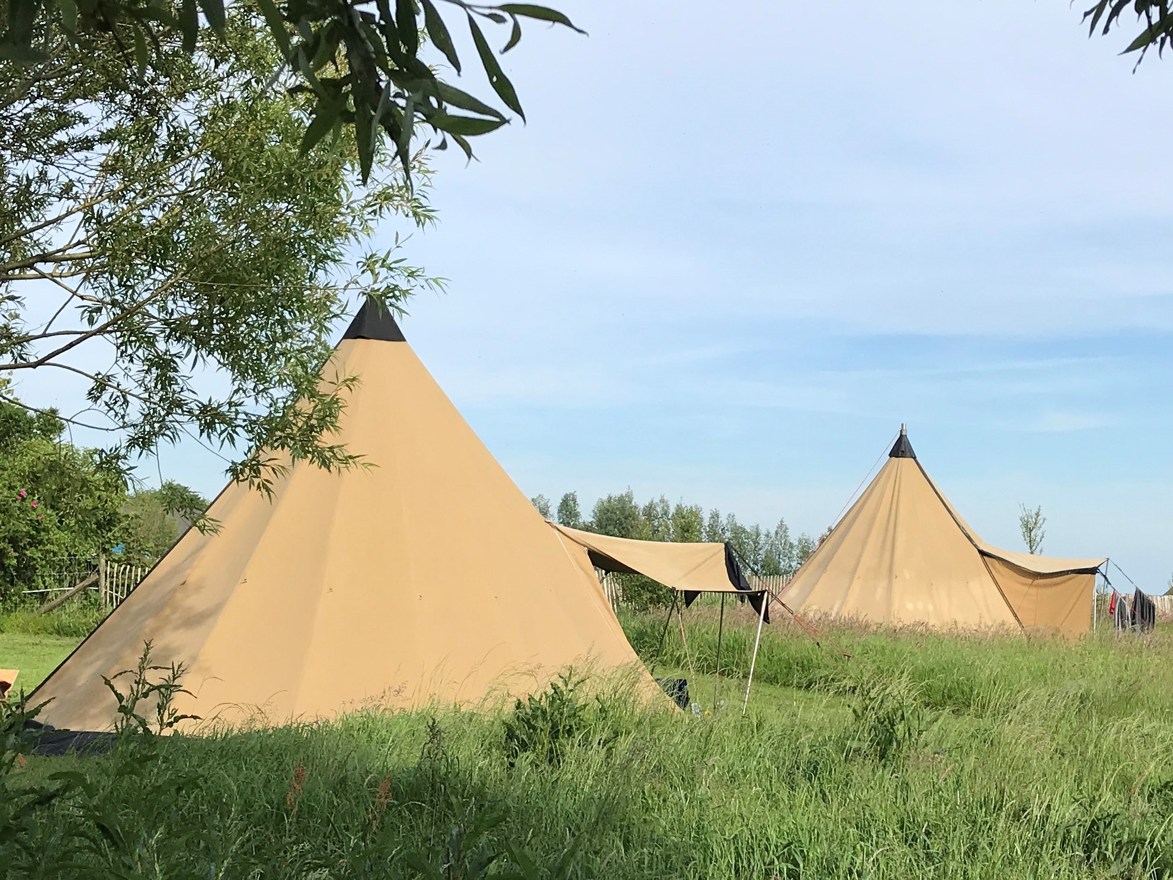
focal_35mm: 28
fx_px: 949
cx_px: 586
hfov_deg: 63.4
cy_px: 440
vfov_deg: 49.7
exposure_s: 1/2457
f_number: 1.8
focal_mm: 3.99
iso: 20
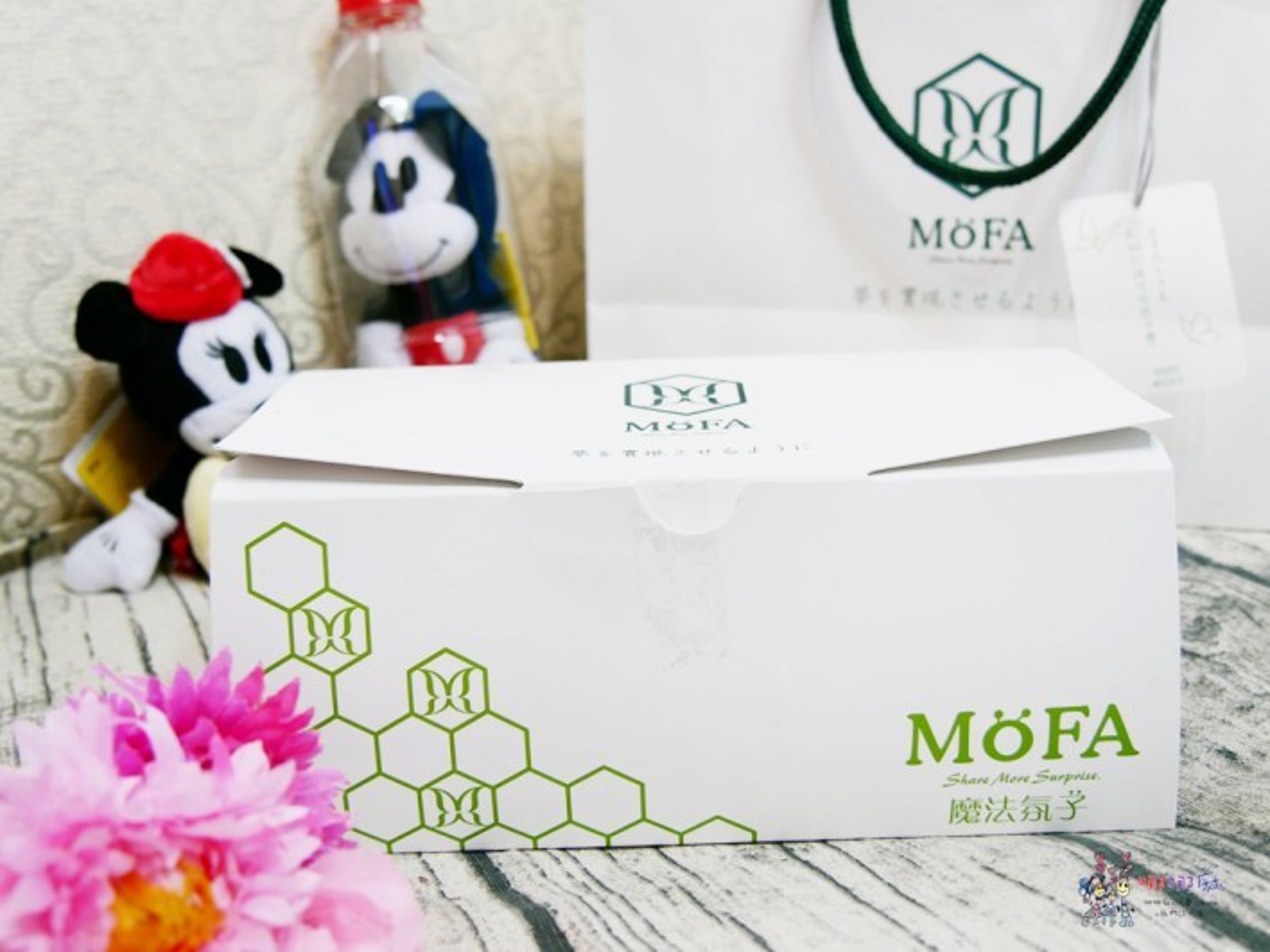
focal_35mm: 42
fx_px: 1541
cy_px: 476
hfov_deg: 44.8
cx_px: 635
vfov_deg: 34.3
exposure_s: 1/25
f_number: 4
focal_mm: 21
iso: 250
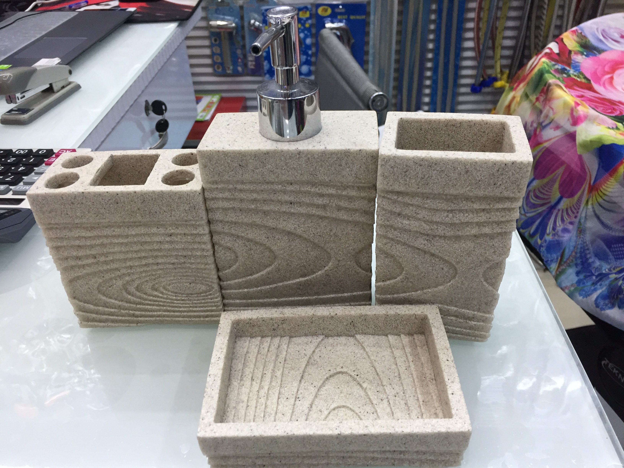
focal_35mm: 29
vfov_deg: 48.2
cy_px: 234
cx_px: 312
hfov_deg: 61.7
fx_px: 523
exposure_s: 1/33
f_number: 2.2
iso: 64
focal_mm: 4.15
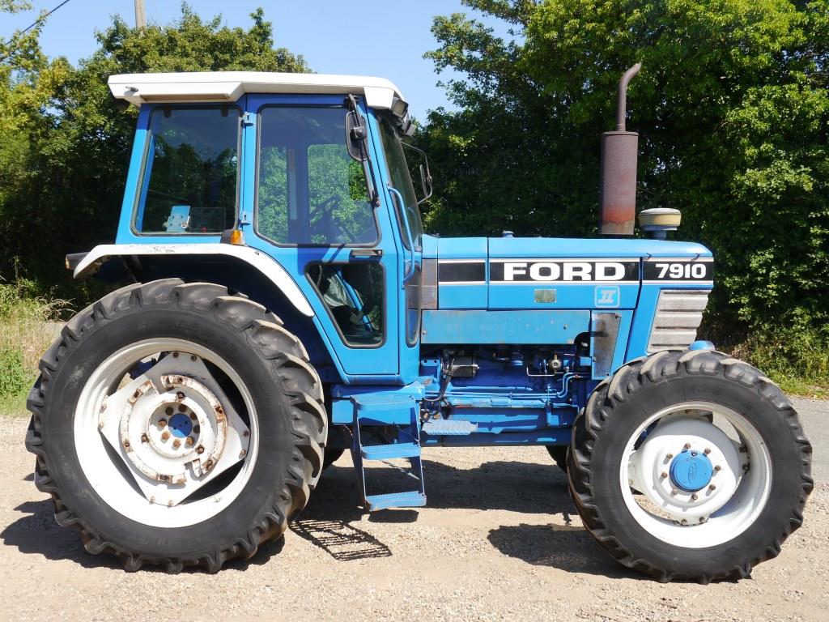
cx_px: 414
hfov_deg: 56.8
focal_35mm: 32
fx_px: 766
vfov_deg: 44.2
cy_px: 311
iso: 160
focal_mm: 16
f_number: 6.3
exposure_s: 1/320
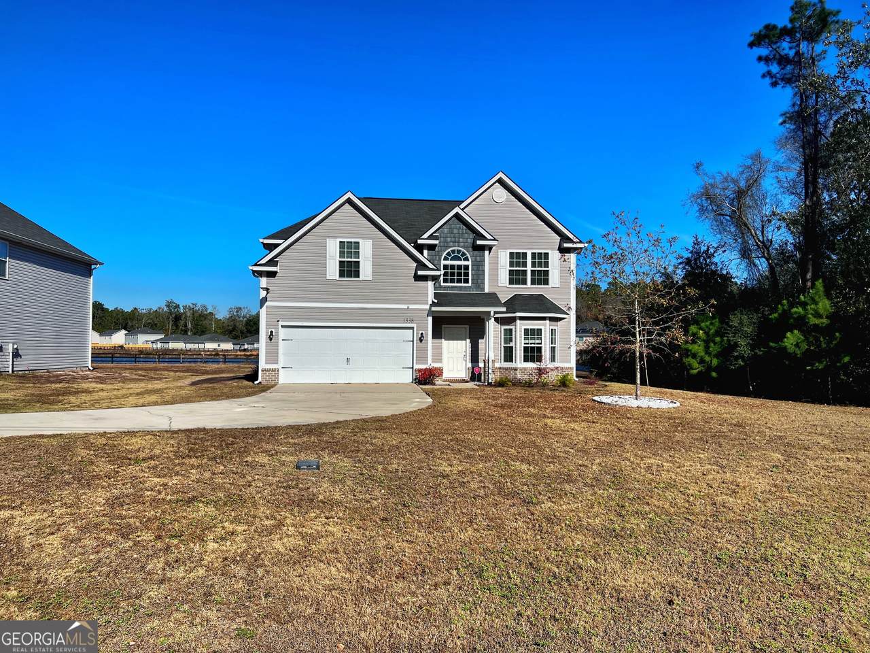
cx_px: 435
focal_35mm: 26
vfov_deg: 53.1
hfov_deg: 67.3
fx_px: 653
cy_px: 326
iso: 50
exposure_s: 1/6579
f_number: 1.5
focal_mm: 5.7
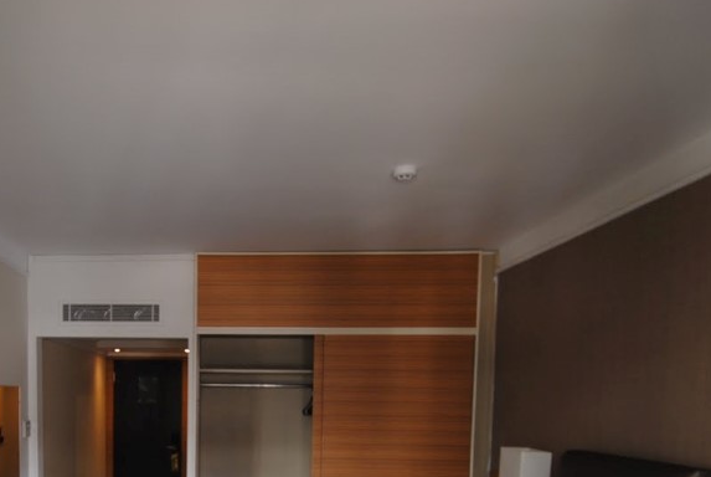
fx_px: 593
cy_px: 441
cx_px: 207
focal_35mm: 30
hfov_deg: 59.6
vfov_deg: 40.1
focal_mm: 10
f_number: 3.5
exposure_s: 1/30
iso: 200
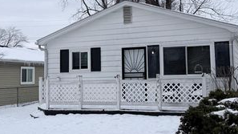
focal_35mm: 44
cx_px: 140
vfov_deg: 27.0
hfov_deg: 46.2
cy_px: 50
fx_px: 278
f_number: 1.78
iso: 80
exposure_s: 1/4167
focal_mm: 6.76
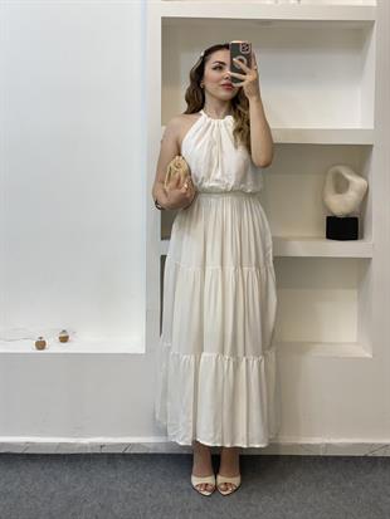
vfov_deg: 36.8
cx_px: 195
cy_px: 260
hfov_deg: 28.0
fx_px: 781
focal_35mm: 52
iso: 80
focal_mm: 6
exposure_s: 1/100
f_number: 2
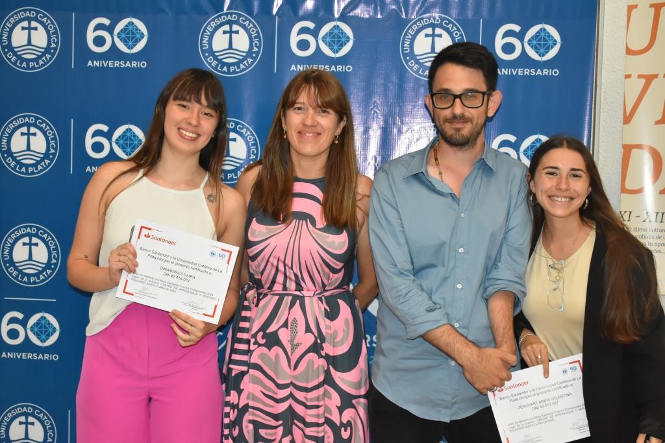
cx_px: 332
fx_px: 831
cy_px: 222
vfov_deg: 29.9
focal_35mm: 45
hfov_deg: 43.6
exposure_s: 1/100
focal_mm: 30
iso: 1600
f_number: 5.6
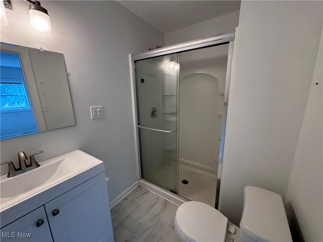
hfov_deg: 102.1
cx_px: 162
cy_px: 121
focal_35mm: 14
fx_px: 131
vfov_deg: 85.7
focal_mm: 2.22
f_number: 2.2
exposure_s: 1/120
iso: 320
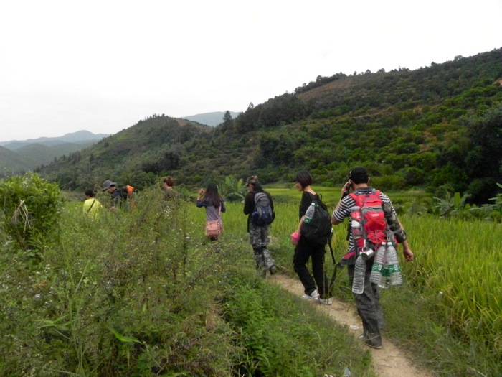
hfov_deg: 67.3
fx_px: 377
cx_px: 251
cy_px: 188
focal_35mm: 26
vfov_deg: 53.1
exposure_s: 1/1464
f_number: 8
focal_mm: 4.6
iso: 1600
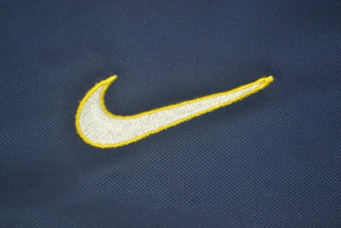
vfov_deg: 16.6
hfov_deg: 24.6
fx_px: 781
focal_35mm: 82
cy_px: 114
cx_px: 170
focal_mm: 55
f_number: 5.6
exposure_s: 1/60
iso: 200
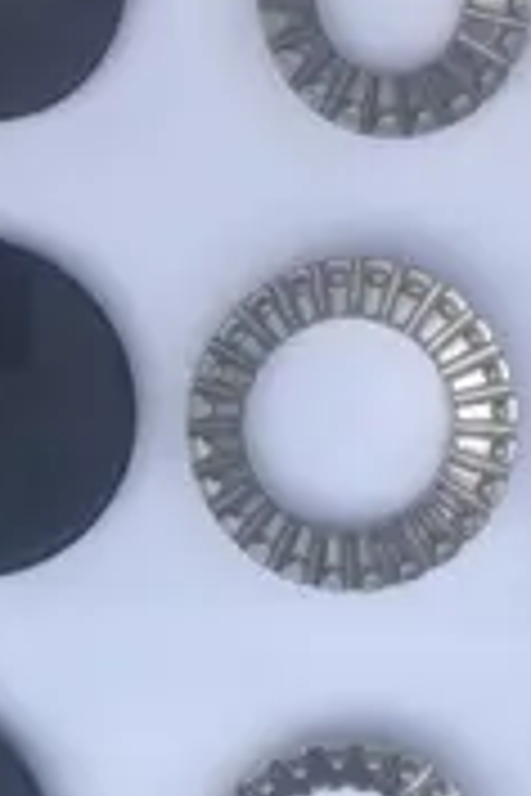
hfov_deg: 16.7
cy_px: 688
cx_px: 256
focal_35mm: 82
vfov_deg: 24.2
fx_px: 1814
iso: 25
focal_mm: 4.15
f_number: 2.2
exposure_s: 1/1748
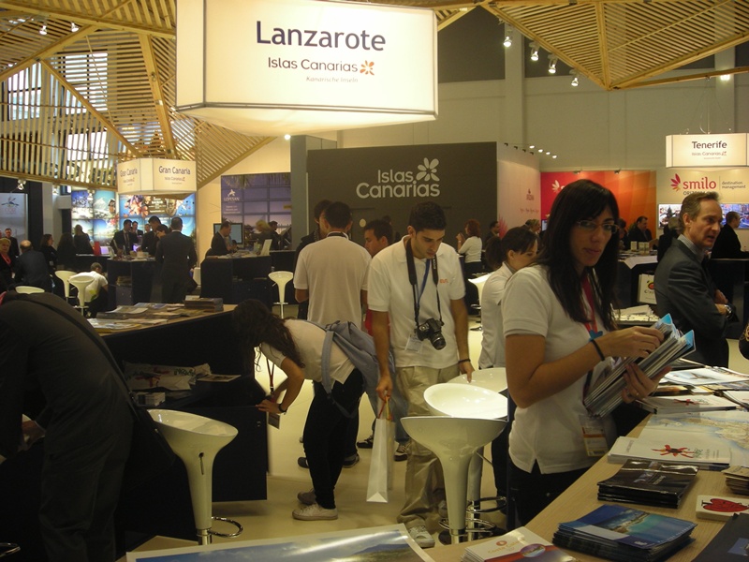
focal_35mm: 38
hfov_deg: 49.0
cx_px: 374
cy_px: 281
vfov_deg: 37.7
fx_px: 822
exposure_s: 1/30
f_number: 3.2
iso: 73
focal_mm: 6.3
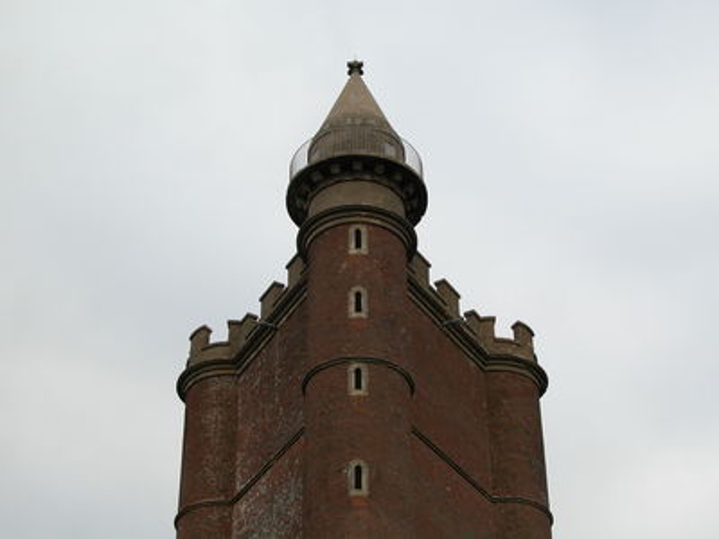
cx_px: 360
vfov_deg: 18.9
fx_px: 1620
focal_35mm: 78
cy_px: 270
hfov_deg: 25.0
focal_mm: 19.9
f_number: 5.4
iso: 100
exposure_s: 1/238
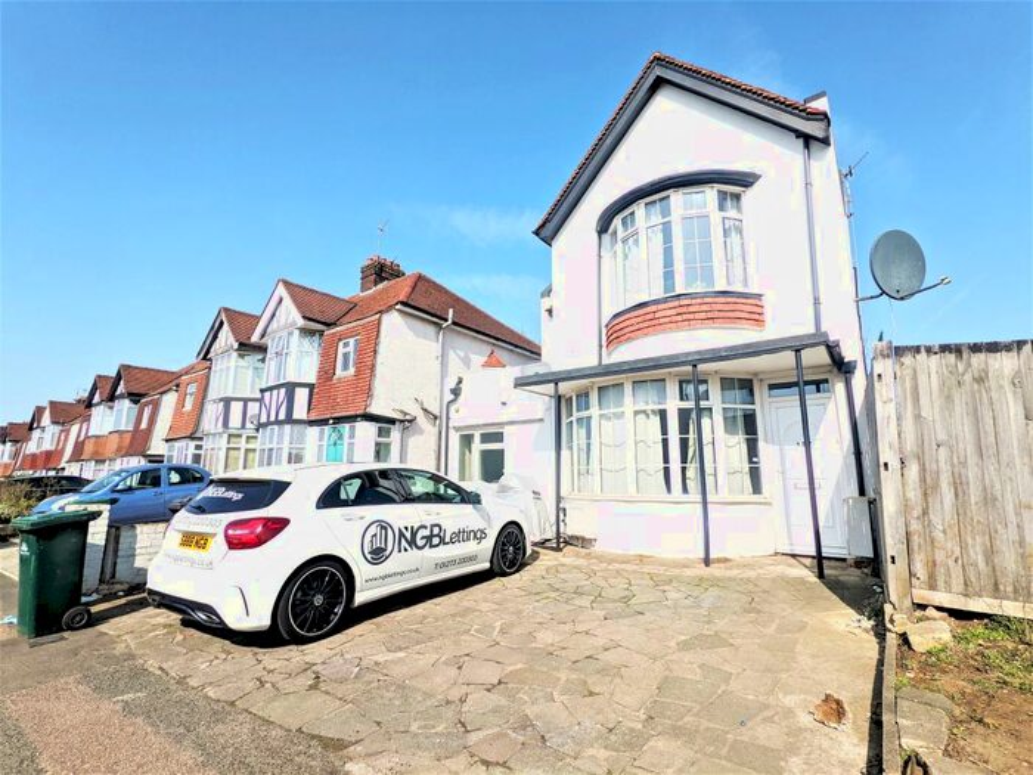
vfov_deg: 78.1
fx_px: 477
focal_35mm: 16
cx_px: 516
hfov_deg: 94.5
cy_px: 388
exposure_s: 1/2538
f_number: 2.2
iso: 39
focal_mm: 2.22
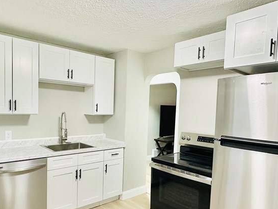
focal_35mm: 26
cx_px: 119
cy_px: 124
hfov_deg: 66.9
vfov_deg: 52.8
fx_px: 209
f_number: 2.2
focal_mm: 2.22
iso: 250
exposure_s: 1/60
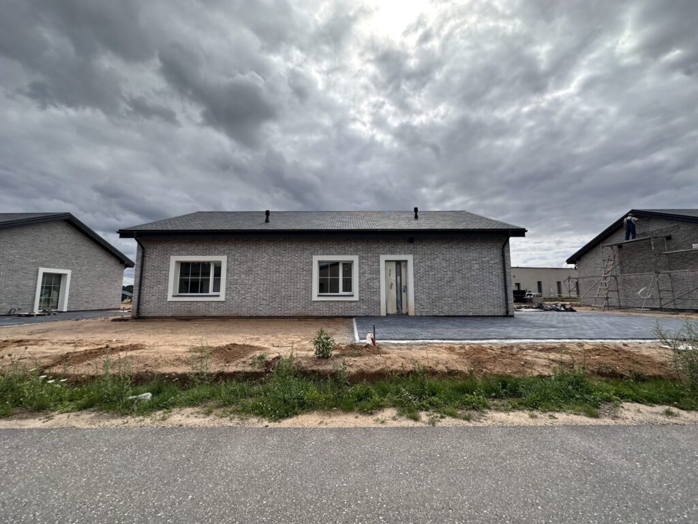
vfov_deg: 85.7
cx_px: 349
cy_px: 262
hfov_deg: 102.1
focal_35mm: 14
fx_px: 282
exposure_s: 1/3040
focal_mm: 2.22
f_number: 2.2
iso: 50
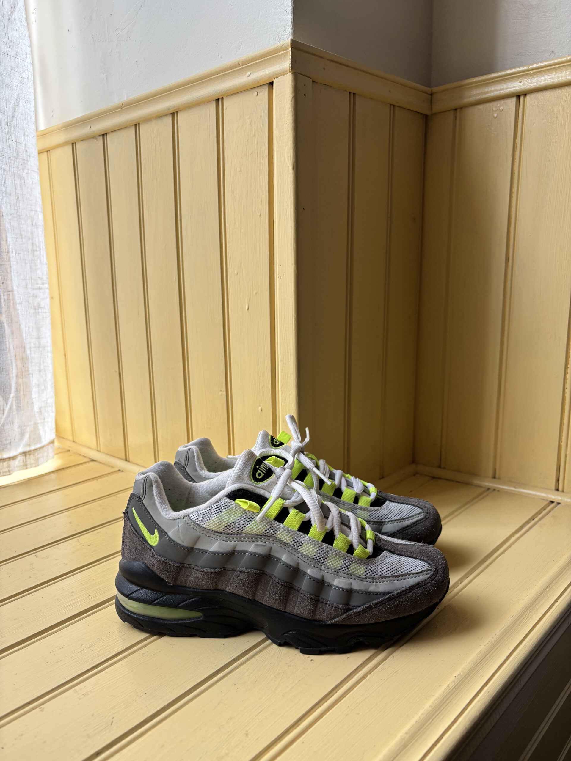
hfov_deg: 53.1
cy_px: 380
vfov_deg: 67.3
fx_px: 572
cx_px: 286
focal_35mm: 26
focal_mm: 5.96
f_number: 1.6
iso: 80
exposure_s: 1/121
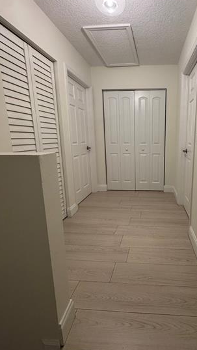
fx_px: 158
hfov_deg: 60.9
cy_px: 165
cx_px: 144
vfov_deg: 95.8
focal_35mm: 17
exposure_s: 1/60
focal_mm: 2.22
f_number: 2.2
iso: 250
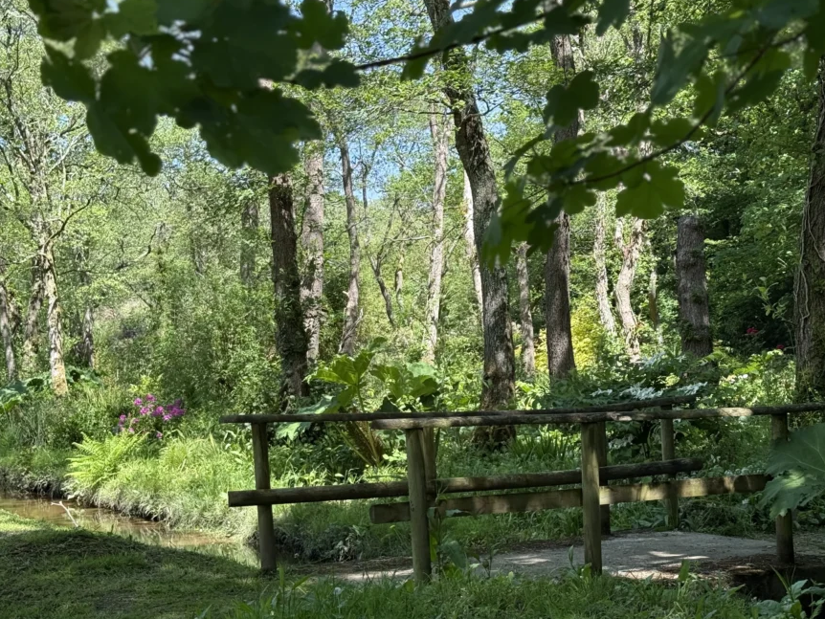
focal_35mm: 57
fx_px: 1359
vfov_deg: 25.7
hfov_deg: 33.8
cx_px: 379
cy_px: 332
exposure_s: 1/885
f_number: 1.78
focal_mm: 6.76
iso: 80
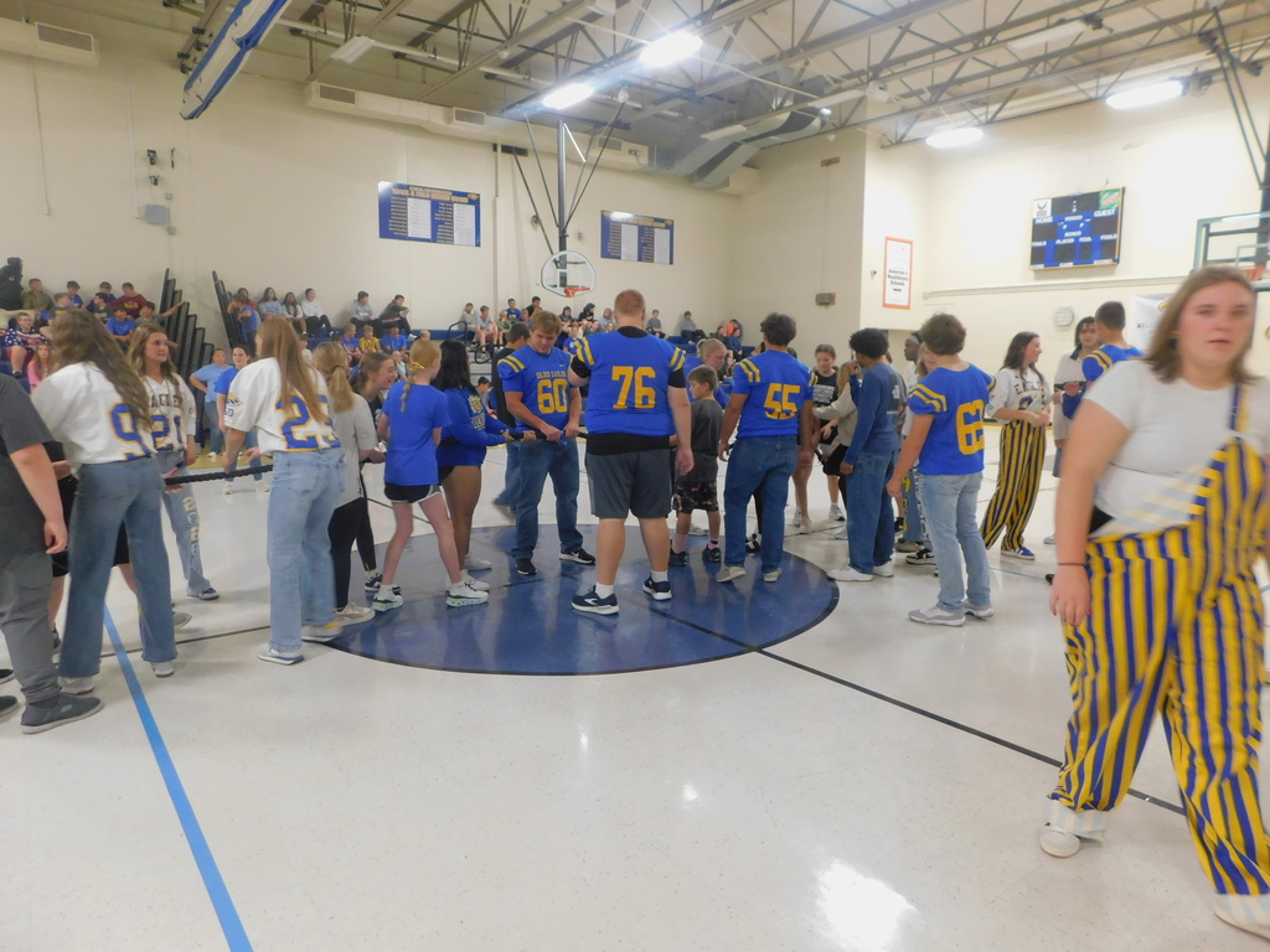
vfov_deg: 58.9
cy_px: 476
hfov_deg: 73.9
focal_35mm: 23
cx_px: 635
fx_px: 844
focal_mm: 4
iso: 320
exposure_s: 1/30
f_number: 3
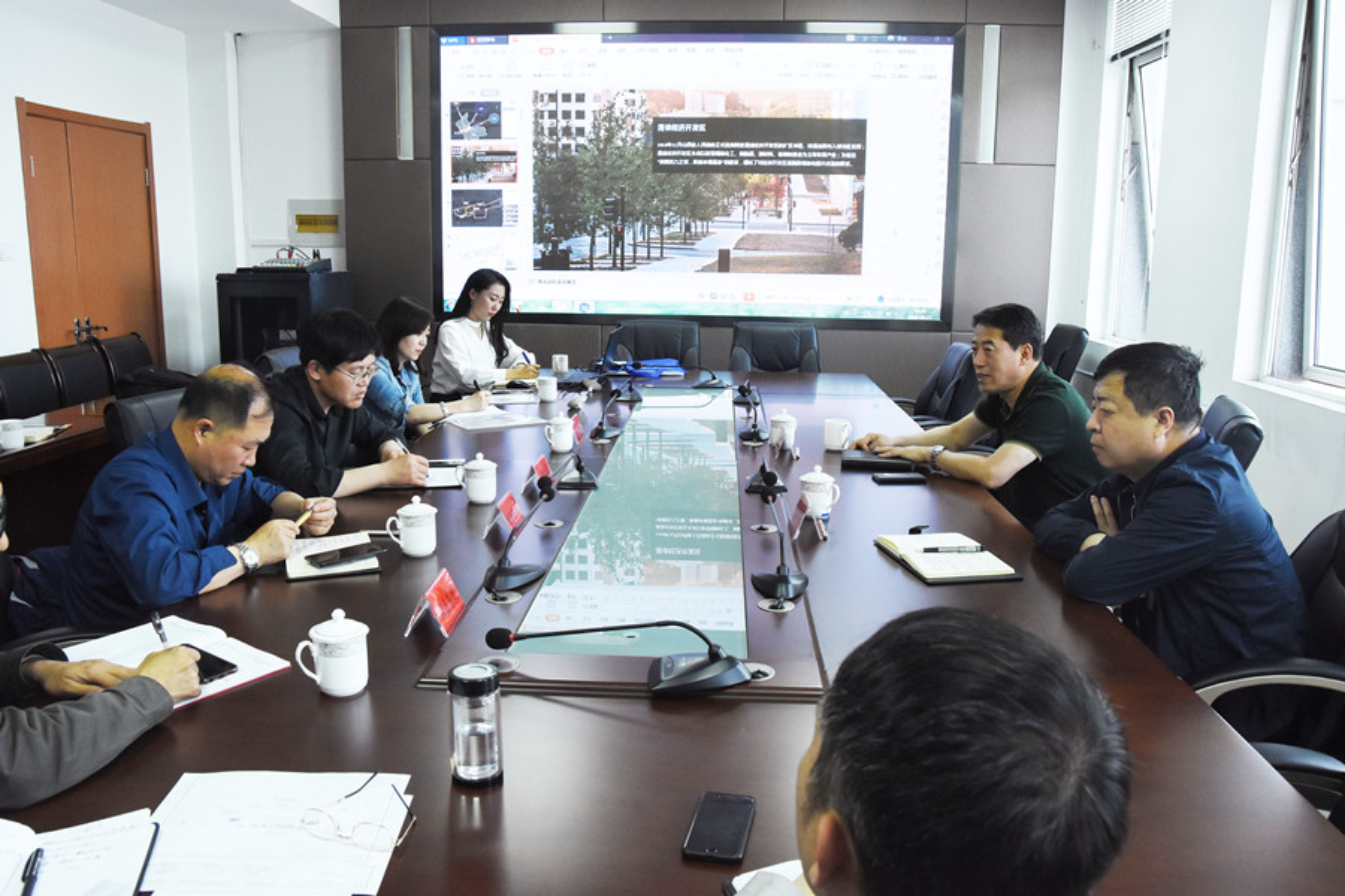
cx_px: 672
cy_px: 448
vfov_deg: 47.9
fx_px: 1009
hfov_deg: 67.4
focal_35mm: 27
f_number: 7.1
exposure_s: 1/100
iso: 1600
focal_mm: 18
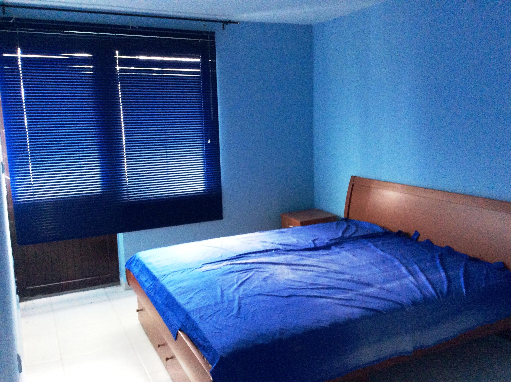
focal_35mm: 32
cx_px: 256
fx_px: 472
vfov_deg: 44.1
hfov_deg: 56.9
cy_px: 191
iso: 320
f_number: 2.4
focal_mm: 3.3
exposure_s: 1/20
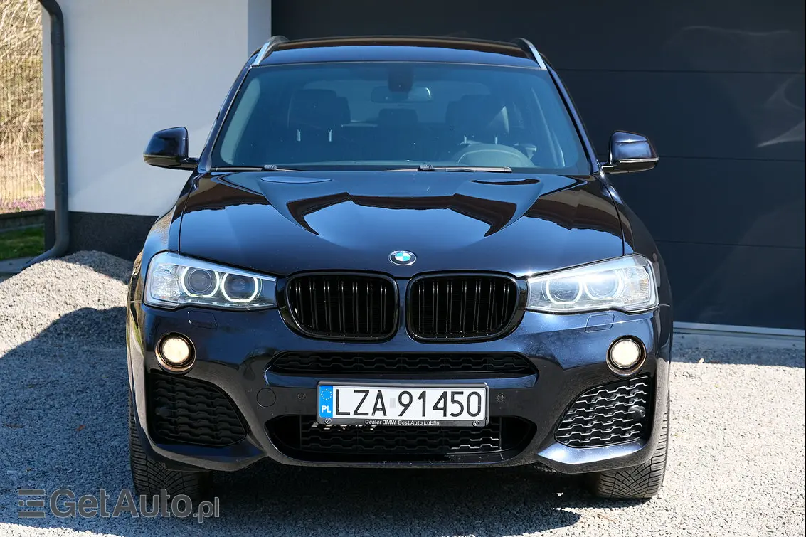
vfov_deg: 17.9
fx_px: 1701
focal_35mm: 76
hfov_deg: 26.7
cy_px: 268
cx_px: 403
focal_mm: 50.5
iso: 320
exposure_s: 1/280
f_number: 5.6
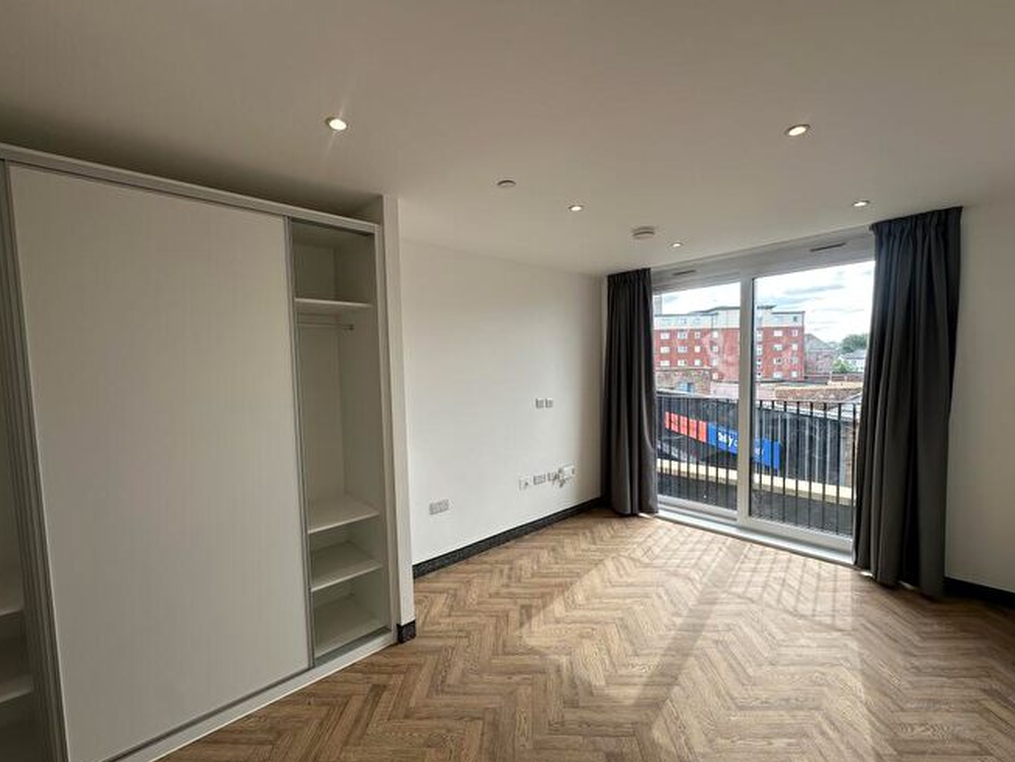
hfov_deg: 98.2
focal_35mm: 15
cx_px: 513
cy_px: 396
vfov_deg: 81.7
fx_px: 440
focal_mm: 2.22
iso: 40
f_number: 2.2
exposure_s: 1/239
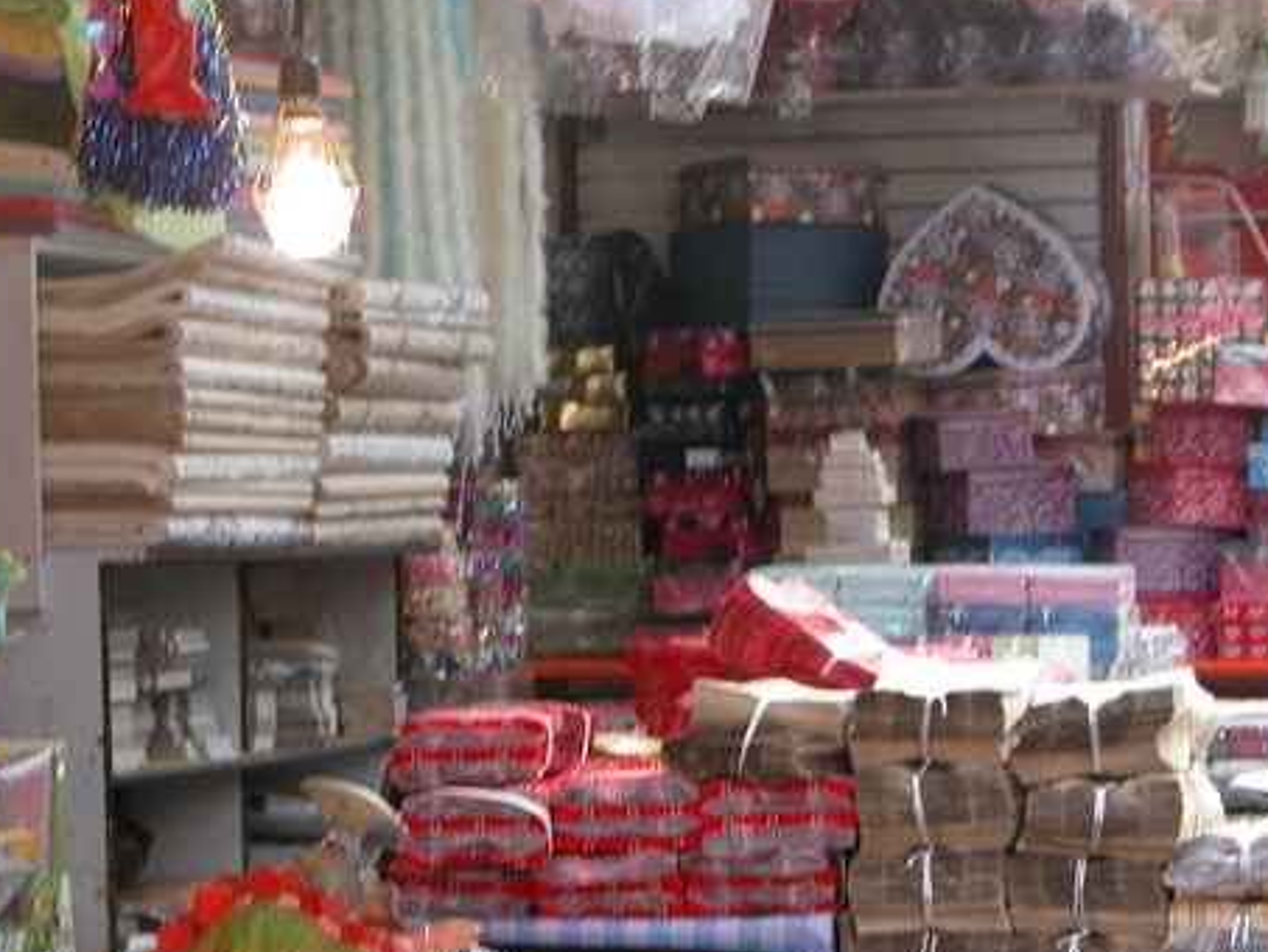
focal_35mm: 161
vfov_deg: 9.2
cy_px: 456
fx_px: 5899
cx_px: 591
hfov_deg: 12.3
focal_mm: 29.5
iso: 100
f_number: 3.7
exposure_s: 1/60.3
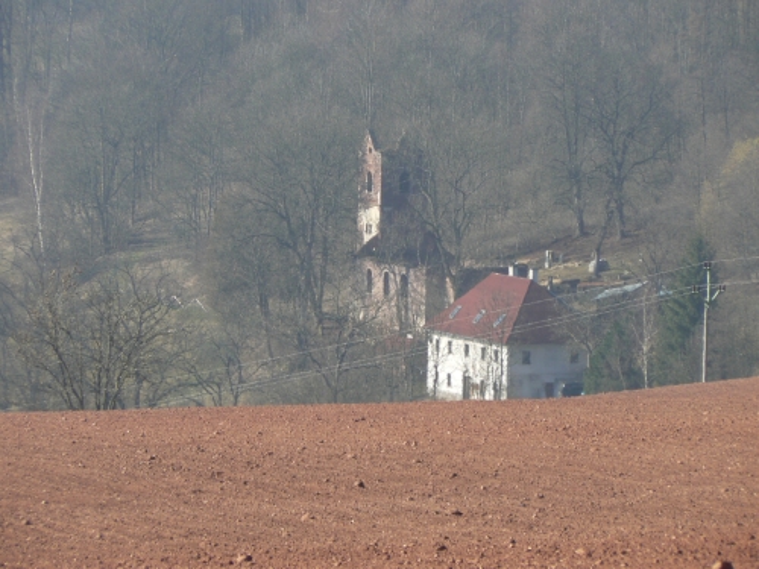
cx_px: 380
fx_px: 7981
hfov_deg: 5.4
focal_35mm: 364
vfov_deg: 4.1
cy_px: 284
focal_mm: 60.6
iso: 80
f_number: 5.6
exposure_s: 1/500
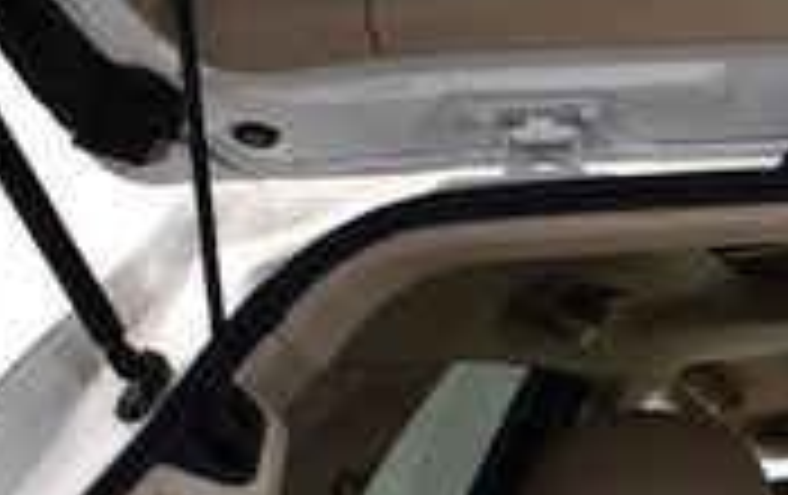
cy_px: 958
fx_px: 2882
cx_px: 1121
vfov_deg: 9.3
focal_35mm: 134
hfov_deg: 14.7
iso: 1250
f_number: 3.5
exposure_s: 1/125
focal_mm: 18
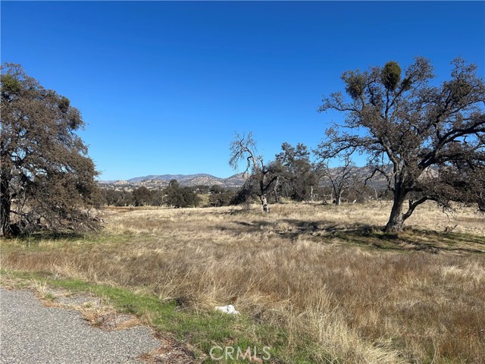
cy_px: 182
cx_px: 242
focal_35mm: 26
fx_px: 364
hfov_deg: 67.3
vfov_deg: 53.1
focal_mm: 5.7
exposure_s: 1/4630
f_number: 1.5
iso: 50
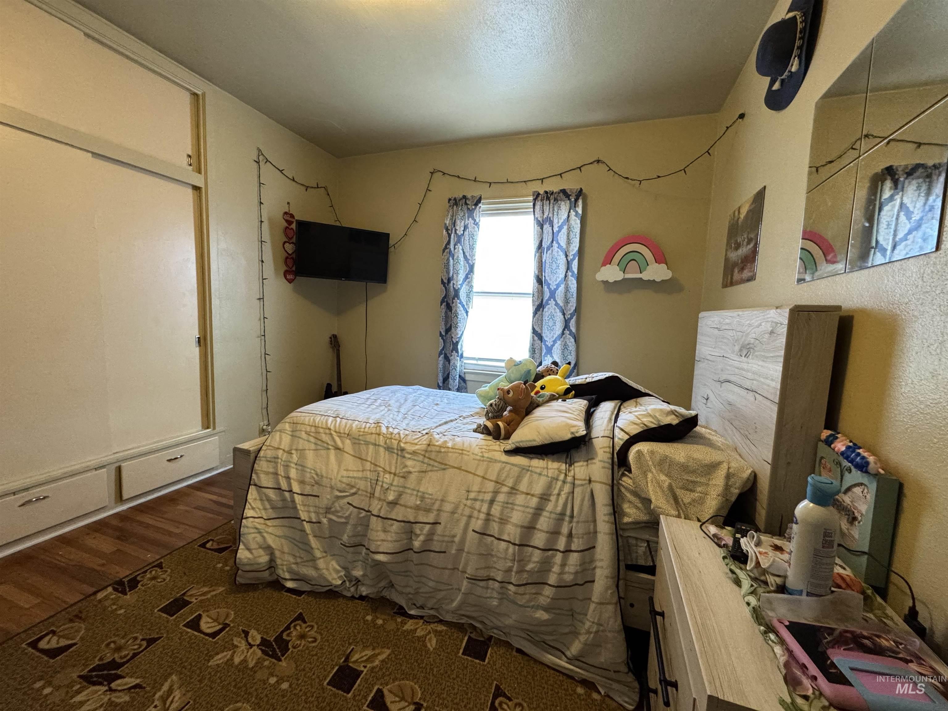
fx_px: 383
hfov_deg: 102.1
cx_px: 474
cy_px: 356
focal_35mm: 14
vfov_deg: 85.7
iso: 500
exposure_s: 1/60
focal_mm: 2.22
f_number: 2.2
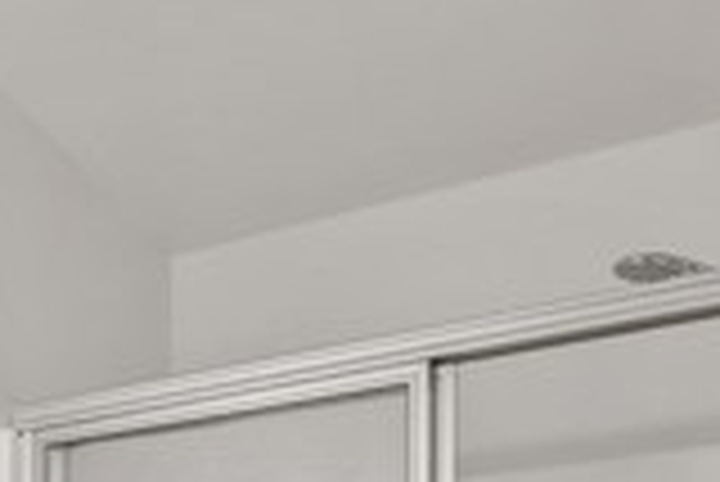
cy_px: 842
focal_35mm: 56
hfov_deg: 33.4
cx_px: 50
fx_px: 1121
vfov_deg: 19.1
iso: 100
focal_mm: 14
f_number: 10
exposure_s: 1/20
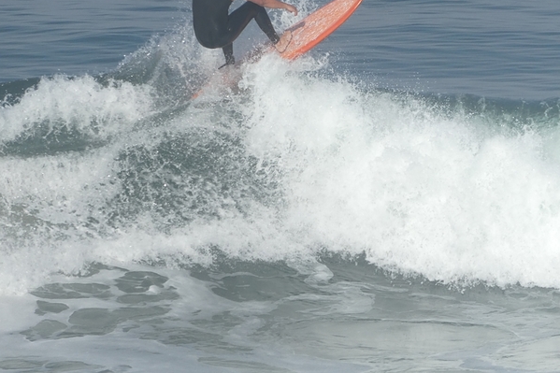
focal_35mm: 817
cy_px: 119
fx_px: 12705
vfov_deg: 1.7
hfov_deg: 2.5
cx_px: 330
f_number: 6.1
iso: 80
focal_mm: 107.5
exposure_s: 1/500
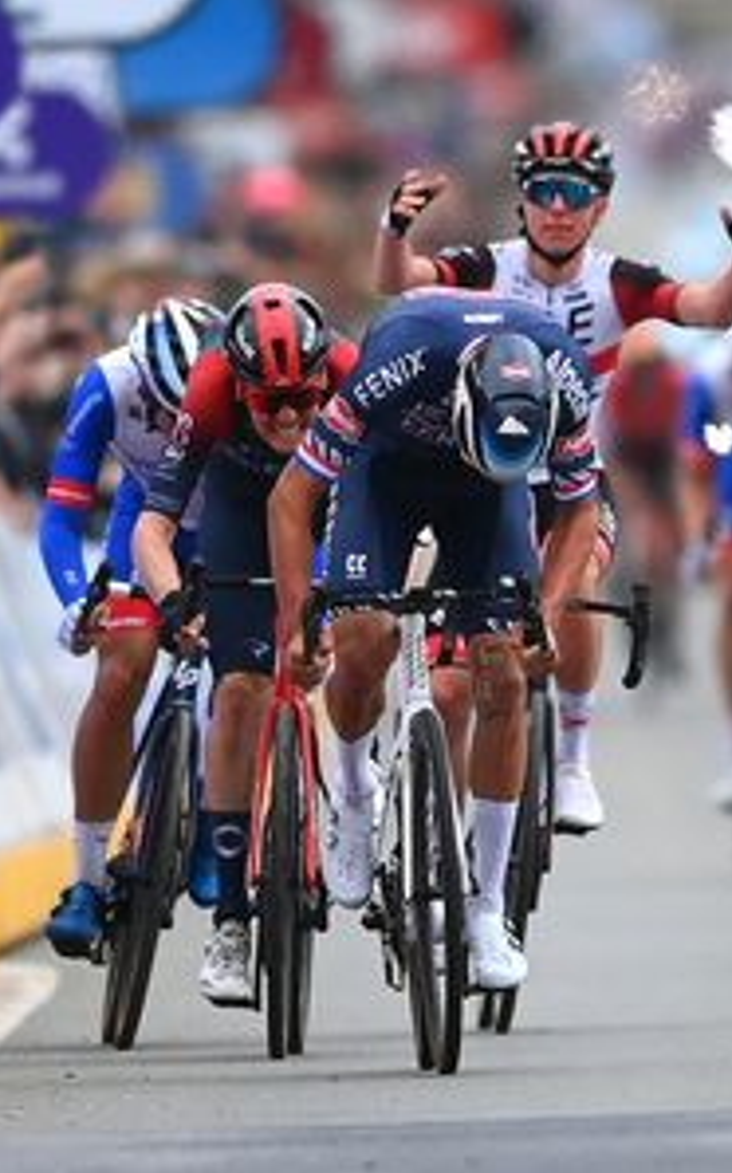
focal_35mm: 616
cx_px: 311
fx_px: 19681
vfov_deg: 3.4
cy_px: 586
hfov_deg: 2.1
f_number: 2.8
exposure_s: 1/4000
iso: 1000
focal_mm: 400
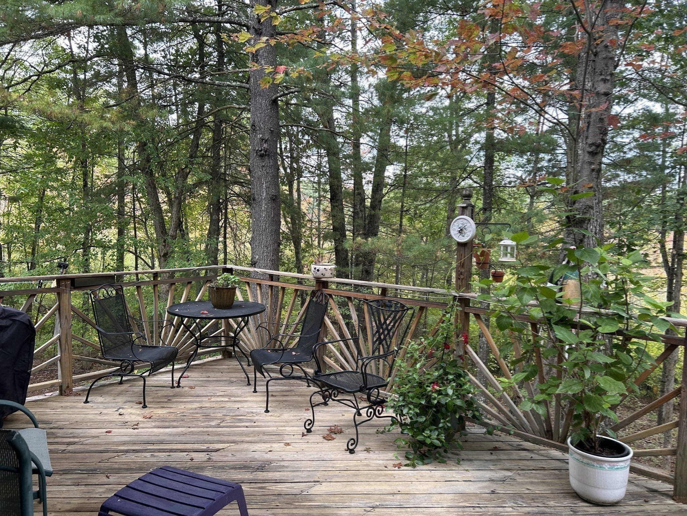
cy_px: 258
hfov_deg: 67.3
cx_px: 344
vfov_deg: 53.1
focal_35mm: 26
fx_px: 516
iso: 40
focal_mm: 5.7
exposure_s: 1/187
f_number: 1.5
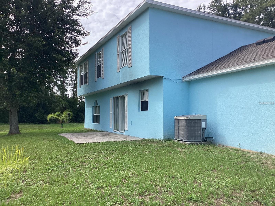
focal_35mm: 31
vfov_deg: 45.4
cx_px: 138
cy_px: 103
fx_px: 246
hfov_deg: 58.4
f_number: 2.4
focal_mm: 3.3
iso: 25
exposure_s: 1/886
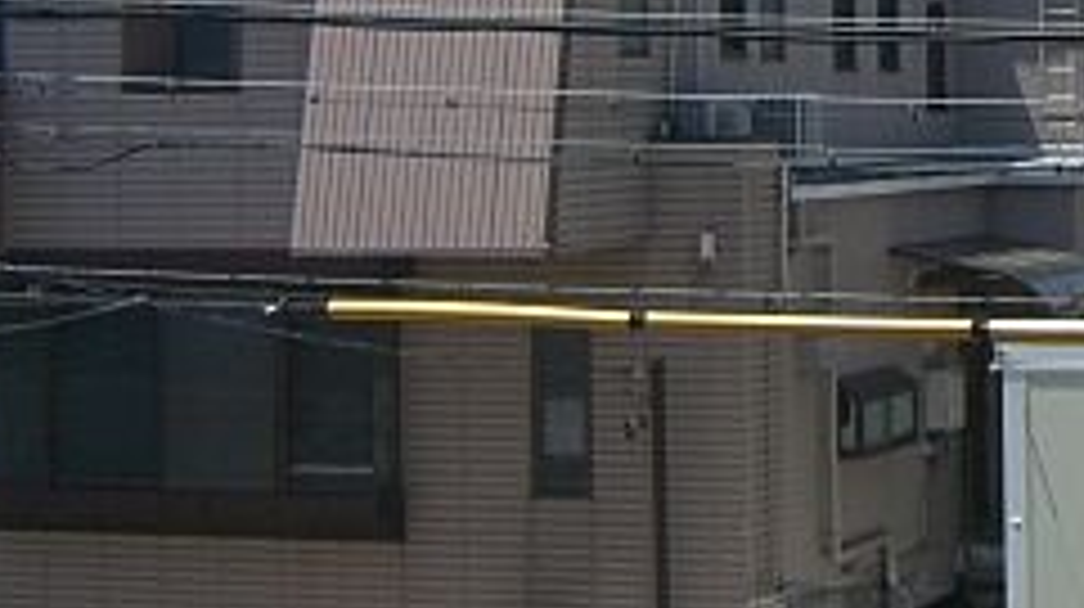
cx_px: 1309
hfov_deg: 18.4
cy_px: -221
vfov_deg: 10.7
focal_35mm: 110
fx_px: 3159
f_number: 4.3
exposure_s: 1/500
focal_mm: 6.2
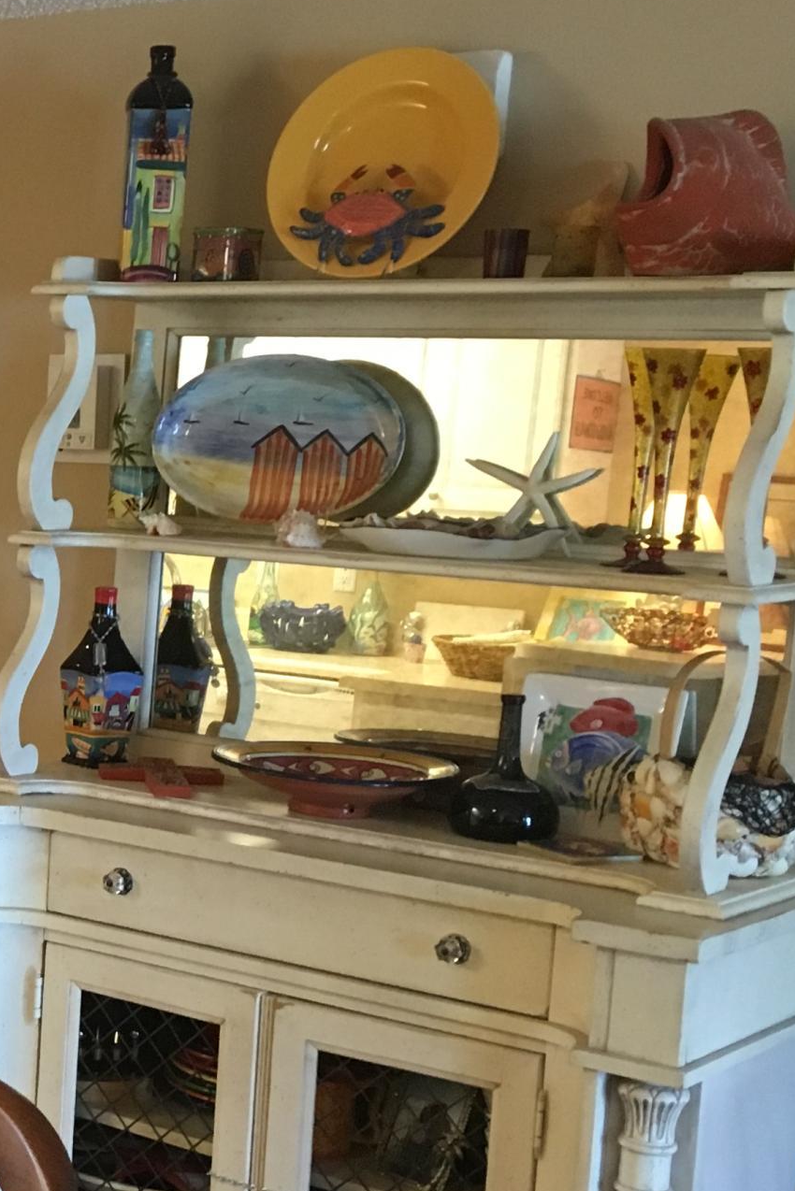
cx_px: -427
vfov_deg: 28.4
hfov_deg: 17.2
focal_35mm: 71
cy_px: 709
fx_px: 2350
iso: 160
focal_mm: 4.15
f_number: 2.2
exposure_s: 1/30
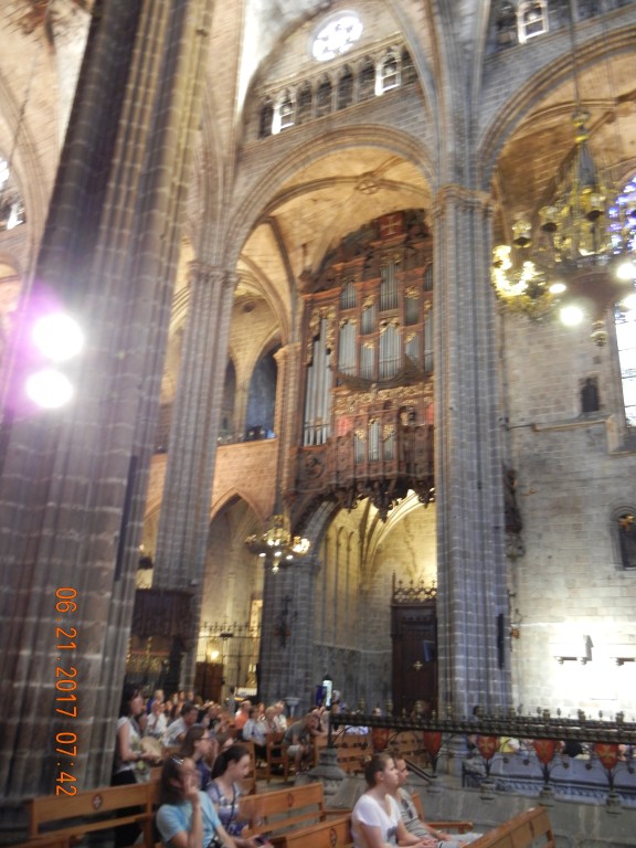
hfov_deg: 46.8
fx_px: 735
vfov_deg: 60.0
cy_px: 424
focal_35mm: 30
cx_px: 318
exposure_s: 1/2.3
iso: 400
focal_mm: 5.4
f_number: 3.5
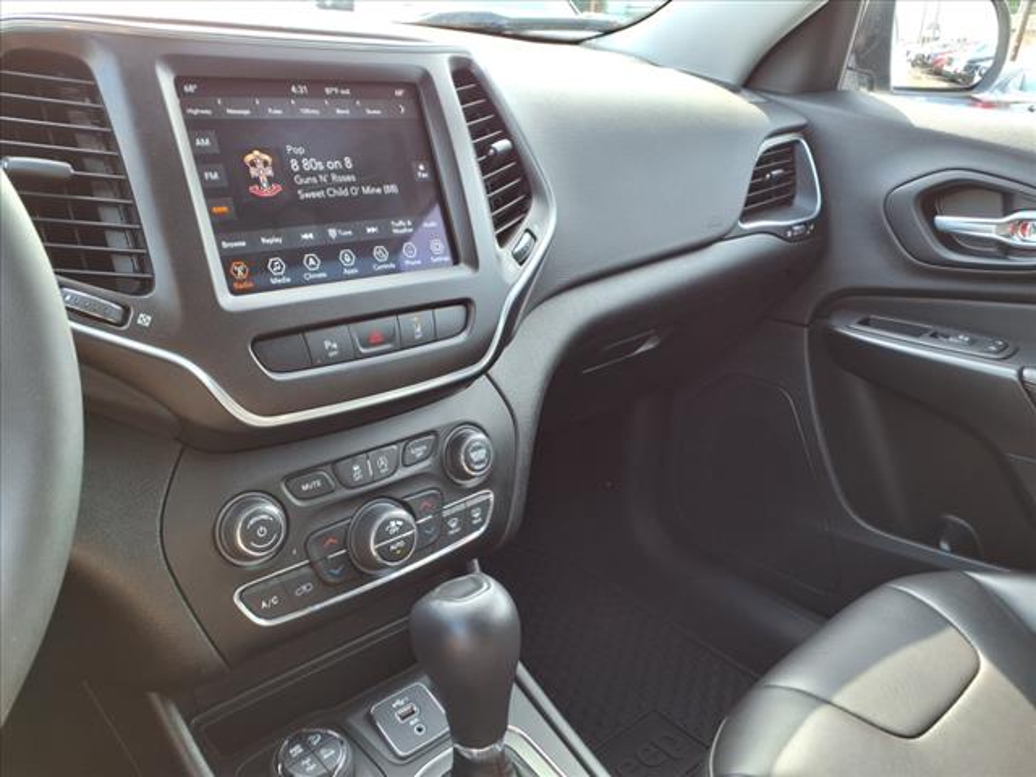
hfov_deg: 65.3
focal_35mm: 27
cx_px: 518
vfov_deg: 51.4
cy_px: 388
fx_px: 808
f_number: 1.9
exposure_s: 1/60.2
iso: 40
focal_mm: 3.58
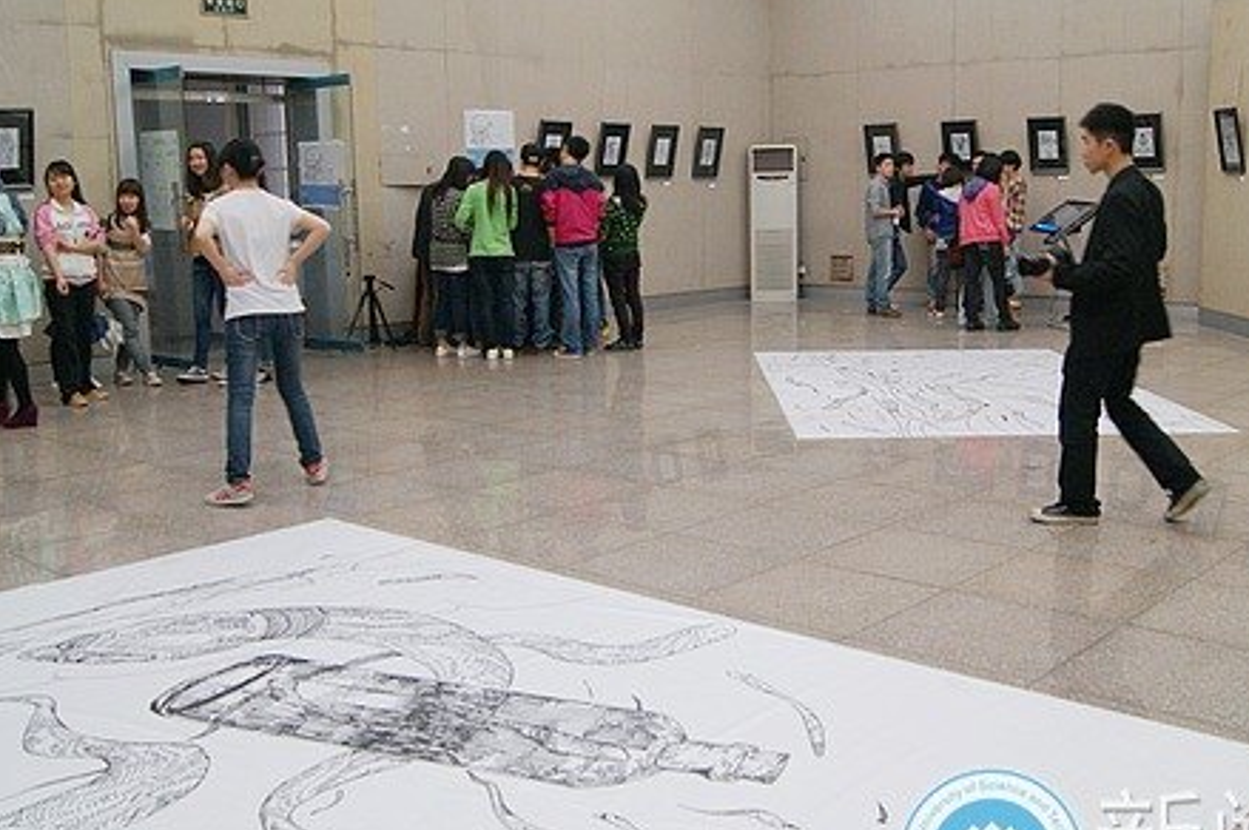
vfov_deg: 35.9
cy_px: 426
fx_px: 1283
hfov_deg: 51.9
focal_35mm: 37
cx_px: 643
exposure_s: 1/40
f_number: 4.5
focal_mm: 18
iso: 400
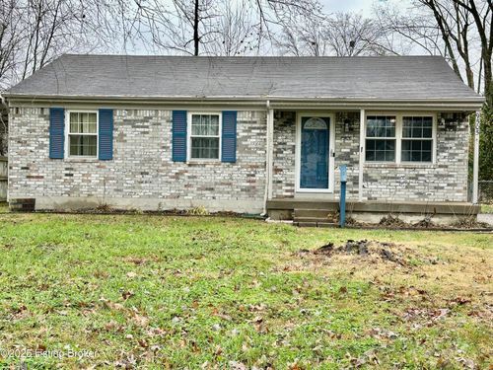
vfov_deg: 30.3
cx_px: 246
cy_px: 185
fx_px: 684
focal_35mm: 48
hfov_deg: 39.7
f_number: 1.78
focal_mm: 6.86
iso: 64
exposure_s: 1/319
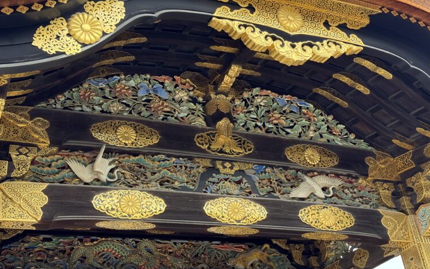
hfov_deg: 38.9
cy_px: 118
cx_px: 216
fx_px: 610
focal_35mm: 52
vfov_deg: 24.9
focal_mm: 6.76
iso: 100
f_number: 1.78
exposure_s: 1/620
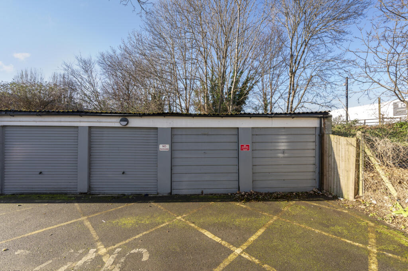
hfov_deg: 104.3
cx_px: 204
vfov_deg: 81.1
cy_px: 136
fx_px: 159
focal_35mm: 14
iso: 400
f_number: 8
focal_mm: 14
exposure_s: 1/160
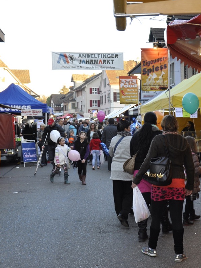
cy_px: 134
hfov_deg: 26.6
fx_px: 424
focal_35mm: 55
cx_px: 127
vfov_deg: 35.1
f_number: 4
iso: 320
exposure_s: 1/200
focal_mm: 25
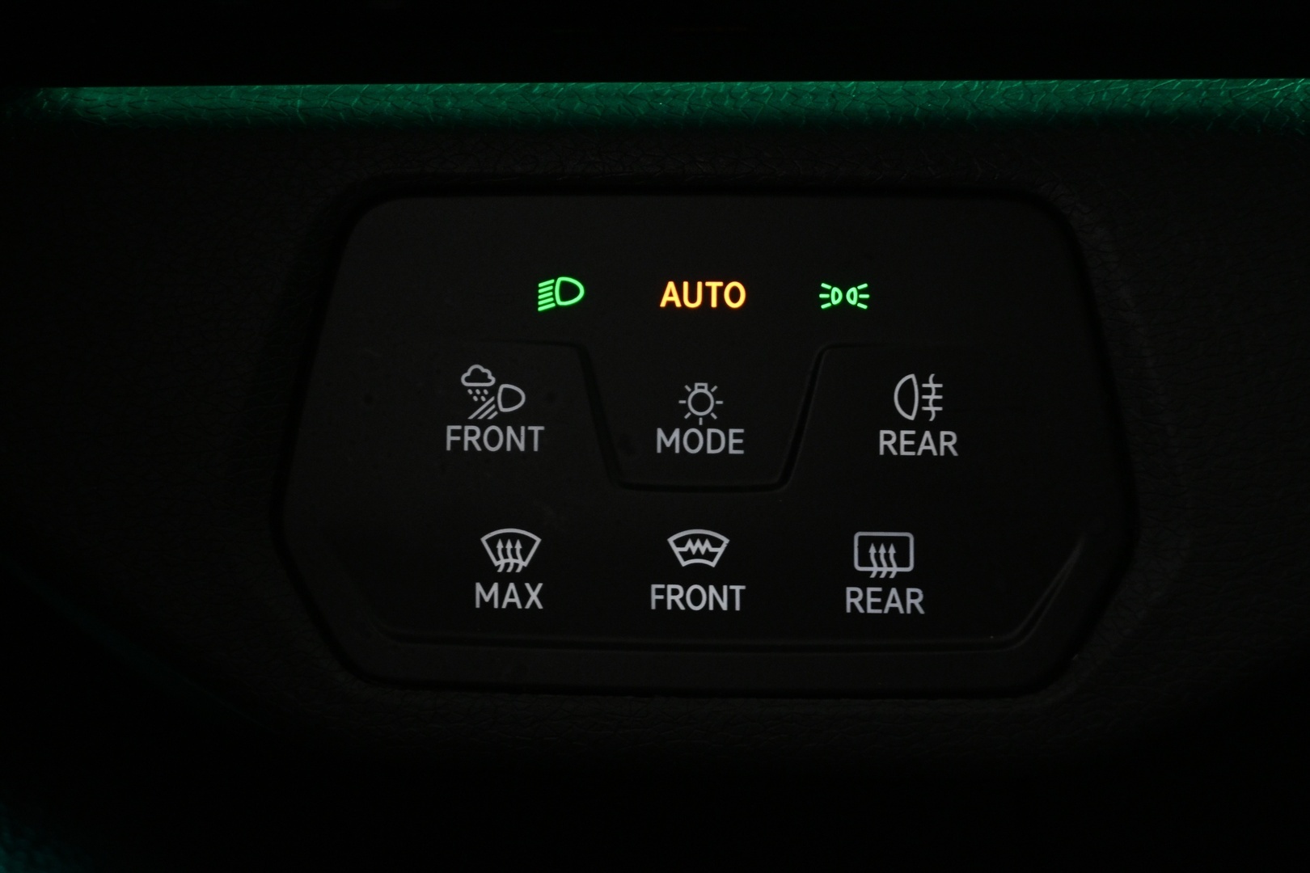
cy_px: 436
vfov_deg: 18.2
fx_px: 2729
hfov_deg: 27.0
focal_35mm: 75
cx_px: 655
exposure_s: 1/25
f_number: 6.3
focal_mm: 50
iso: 1600
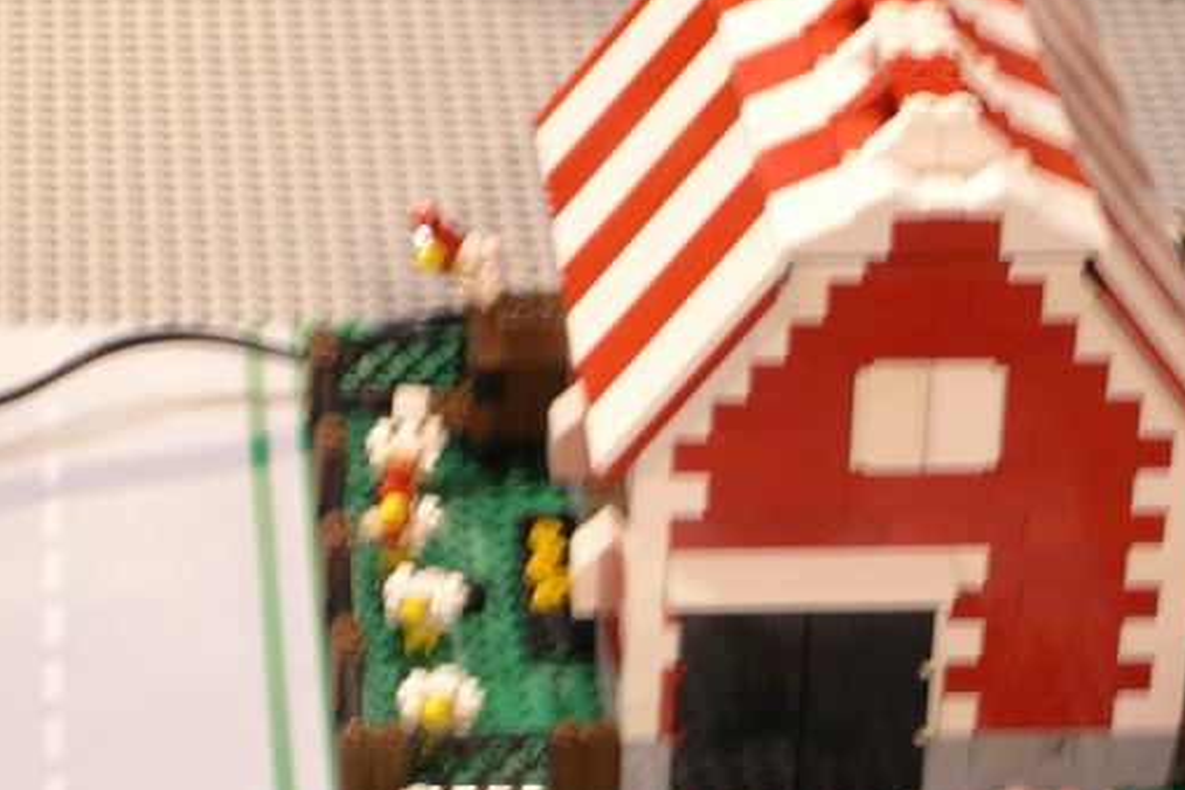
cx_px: 687
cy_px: 664
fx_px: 6155
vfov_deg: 7.3
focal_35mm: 187
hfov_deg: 11.0
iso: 400
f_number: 4.9
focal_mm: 24
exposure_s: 1/8.7
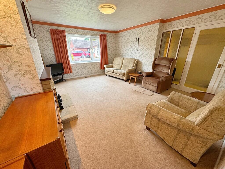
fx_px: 91
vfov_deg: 85.7
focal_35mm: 14
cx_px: 112
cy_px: 84
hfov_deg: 102.1
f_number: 2.2
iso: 125
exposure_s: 1/100
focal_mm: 2.22
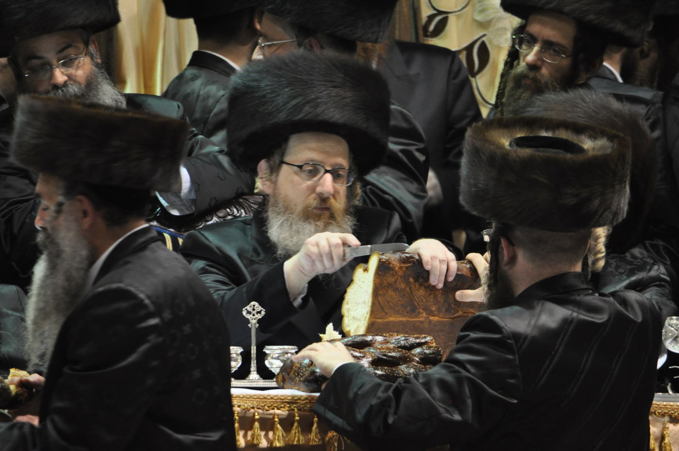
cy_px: 226
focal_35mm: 450
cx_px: 340
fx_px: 8475
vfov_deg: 3.0
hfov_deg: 4.6
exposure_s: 1/60
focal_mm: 300
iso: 1250
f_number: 5.6
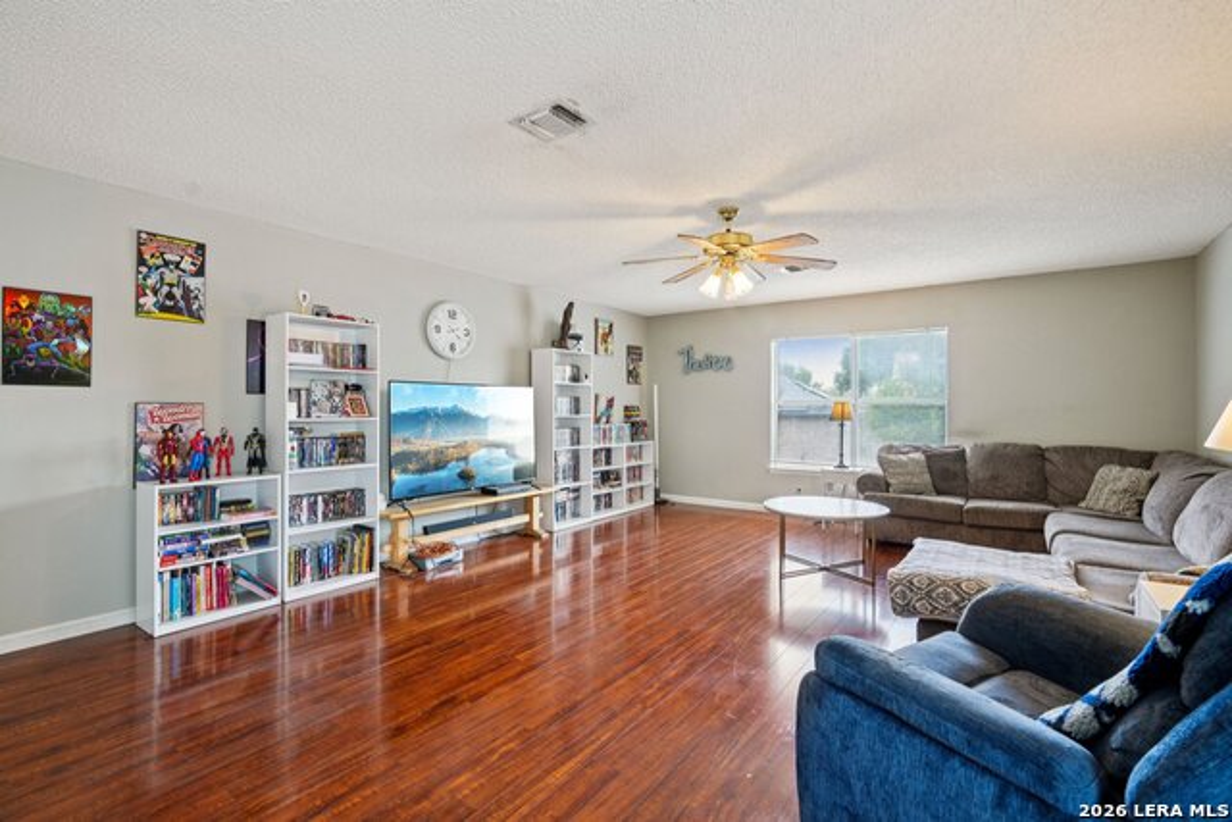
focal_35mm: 16
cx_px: 616
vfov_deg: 73.8
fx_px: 548
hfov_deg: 96.7
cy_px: 411
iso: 400
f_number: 8
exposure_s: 1/6
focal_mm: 16
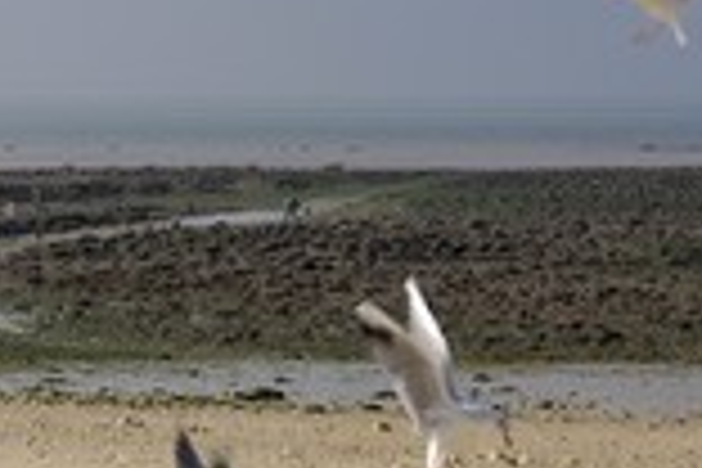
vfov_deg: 6.8
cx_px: -106
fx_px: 3939
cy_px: 220
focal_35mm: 202
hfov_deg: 10.1
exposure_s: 1/160
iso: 100
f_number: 11
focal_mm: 50
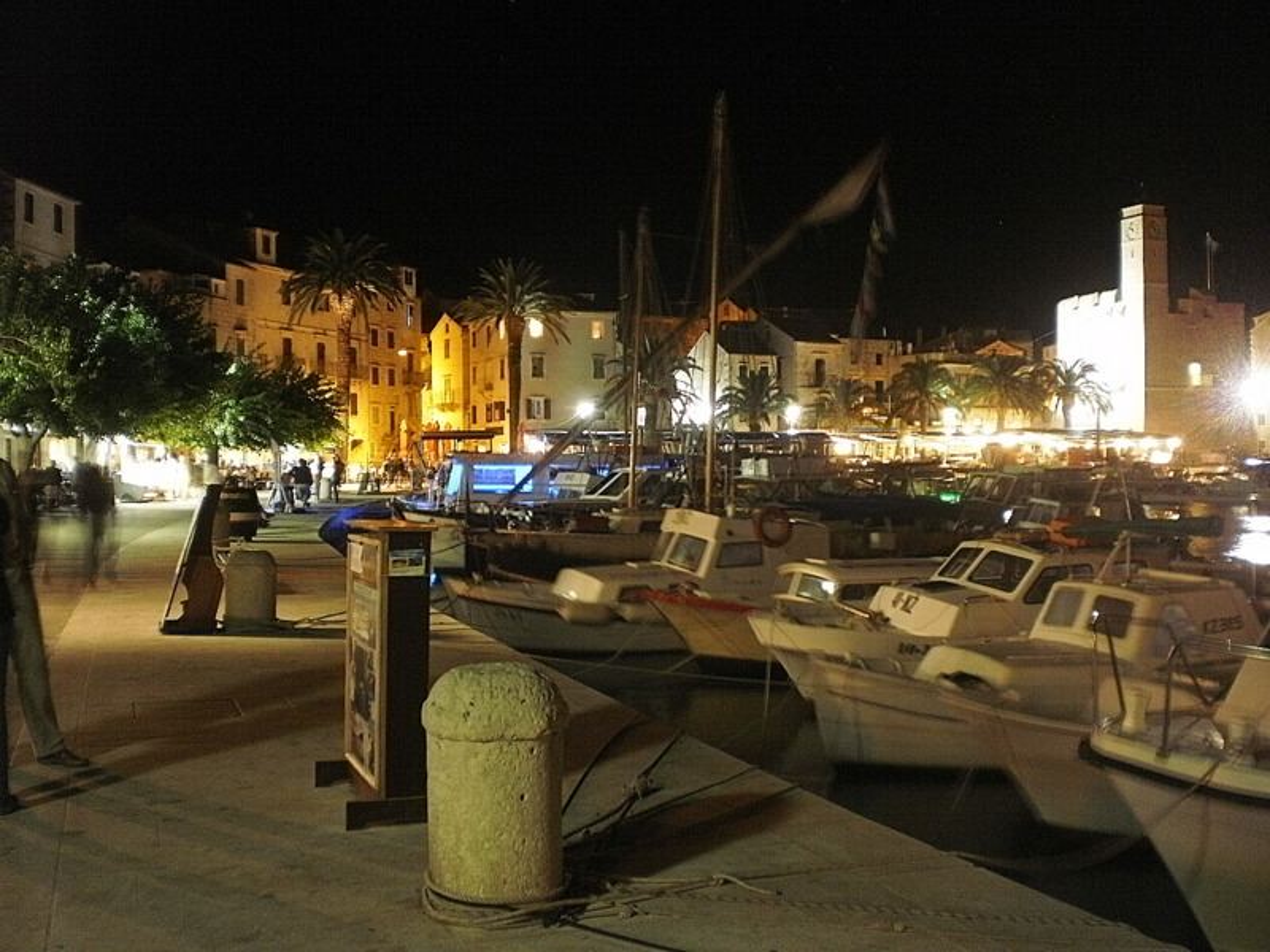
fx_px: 1394
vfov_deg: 37.7
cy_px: 476
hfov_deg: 49.0
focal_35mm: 38
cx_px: 635
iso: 250
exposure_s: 2
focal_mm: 6.3
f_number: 3.1
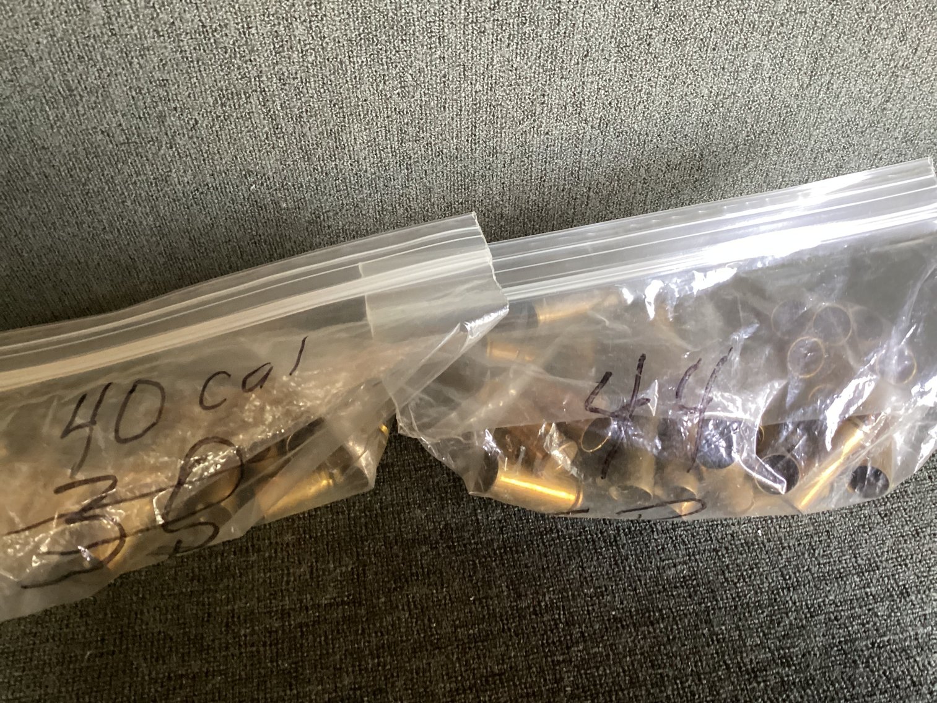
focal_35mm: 31
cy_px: 352
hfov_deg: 58.3
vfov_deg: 45.4
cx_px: 468
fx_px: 839
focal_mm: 3.3
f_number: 2.4
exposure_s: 1/50
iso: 320
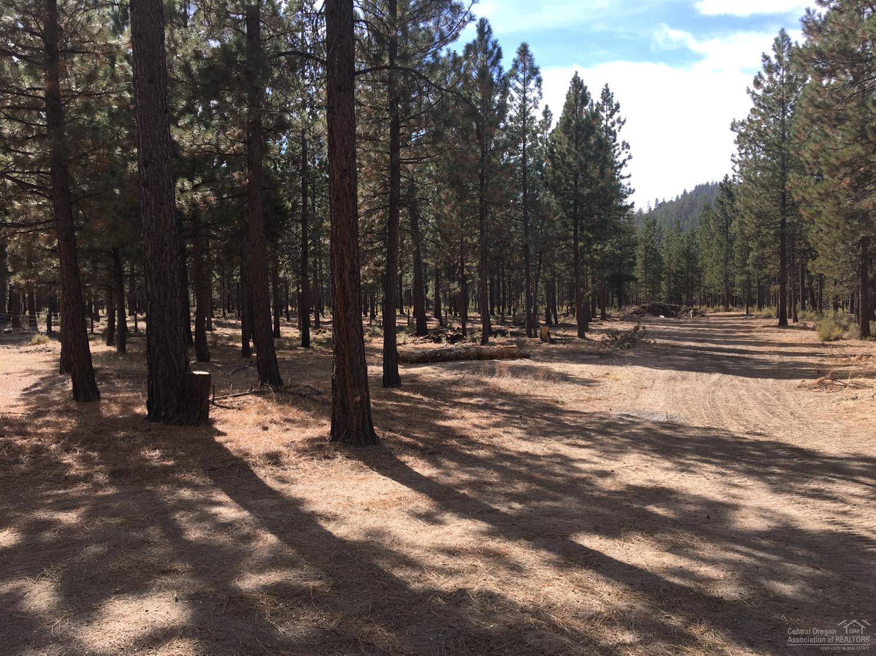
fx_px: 734
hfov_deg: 61.7
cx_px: 438
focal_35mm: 29
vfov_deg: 48.2
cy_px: 328
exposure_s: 1/641
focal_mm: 4.15
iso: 25
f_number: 2.2
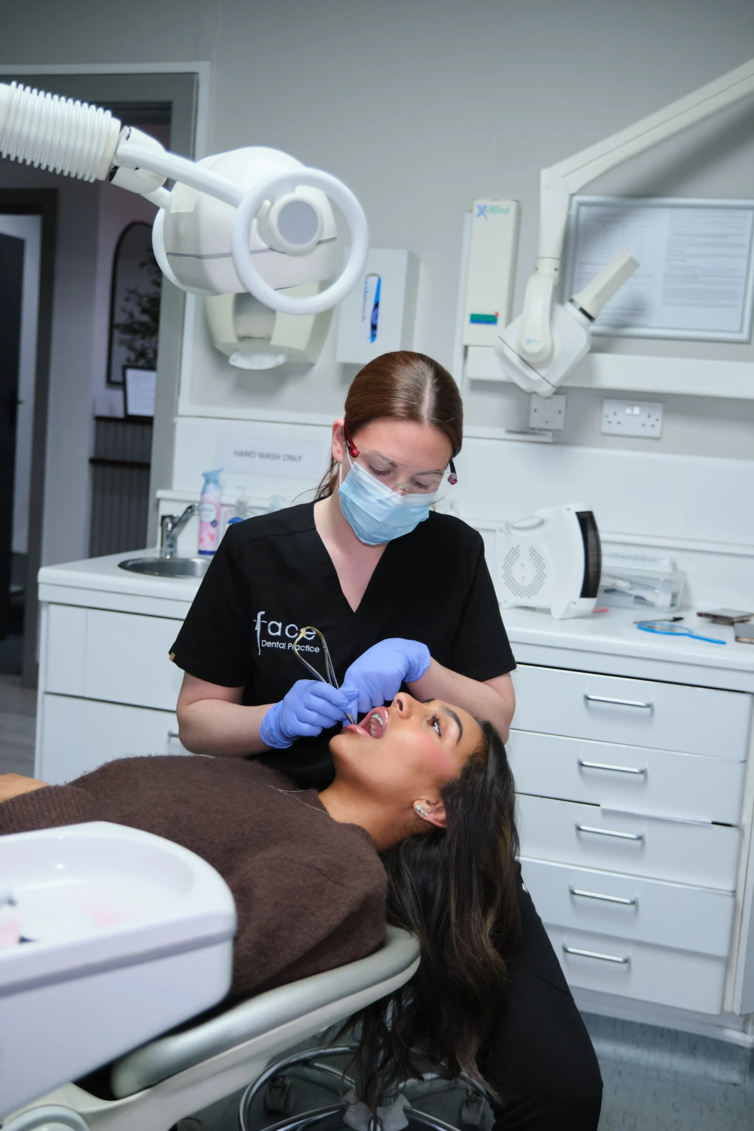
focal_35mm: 37
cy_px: 566
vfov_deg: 51.9
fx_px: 1162
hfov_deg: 35.9
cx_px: 377
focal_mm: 24.9
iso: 640
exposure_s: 1/125
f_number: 2.8
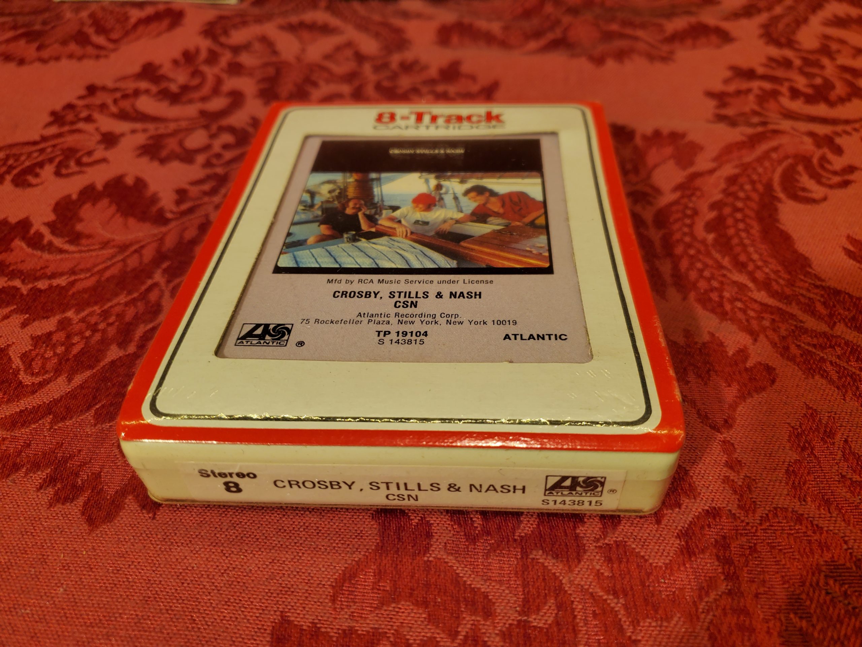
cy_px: 324
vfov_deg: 53.1
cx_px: 431
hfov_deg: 67.3
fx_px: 647
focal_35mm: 26
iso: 50
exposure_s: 1/268
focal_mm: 4.3
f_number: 1.5
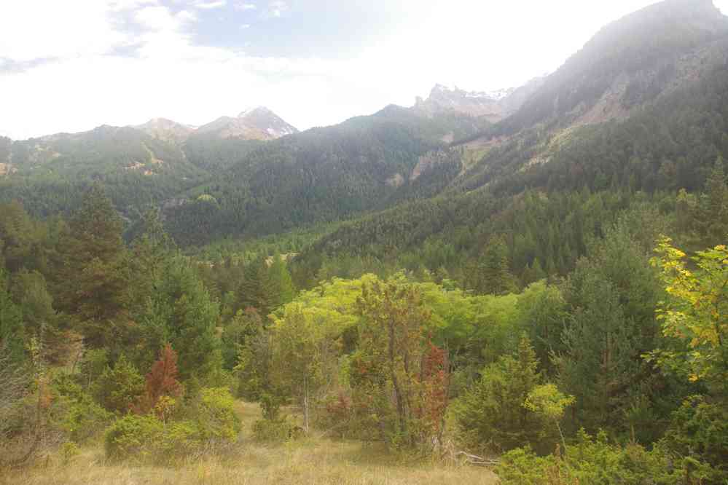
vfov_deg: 47.9
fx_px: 546
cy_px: 242
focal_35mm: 27
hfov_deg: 67.4
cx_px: 364
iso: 200
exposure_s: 1/40
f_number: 10
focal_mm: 18
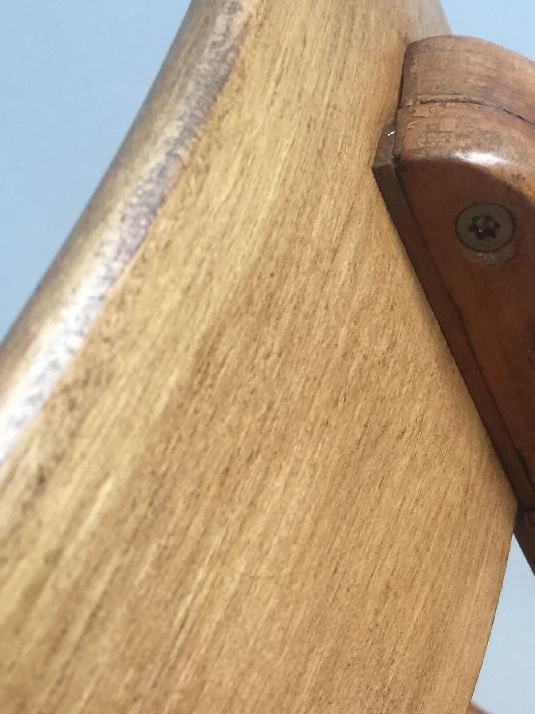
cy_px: 618
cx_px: 529
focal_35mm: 59
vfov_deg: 31.4
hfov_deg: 23.8
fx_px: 1216
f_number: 2.2
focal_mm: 4.15
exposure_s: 1/33
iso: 64
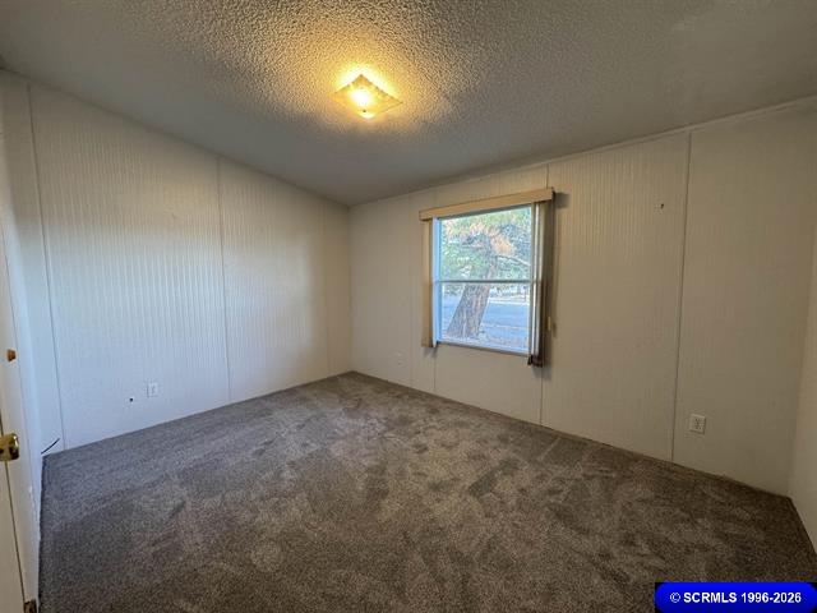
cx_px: 408
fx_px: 330
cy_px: 306
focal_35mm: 14
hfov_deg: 102.1
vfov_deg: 85.7
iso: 320
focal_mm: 2.22
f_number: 2.2
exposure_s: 1/60
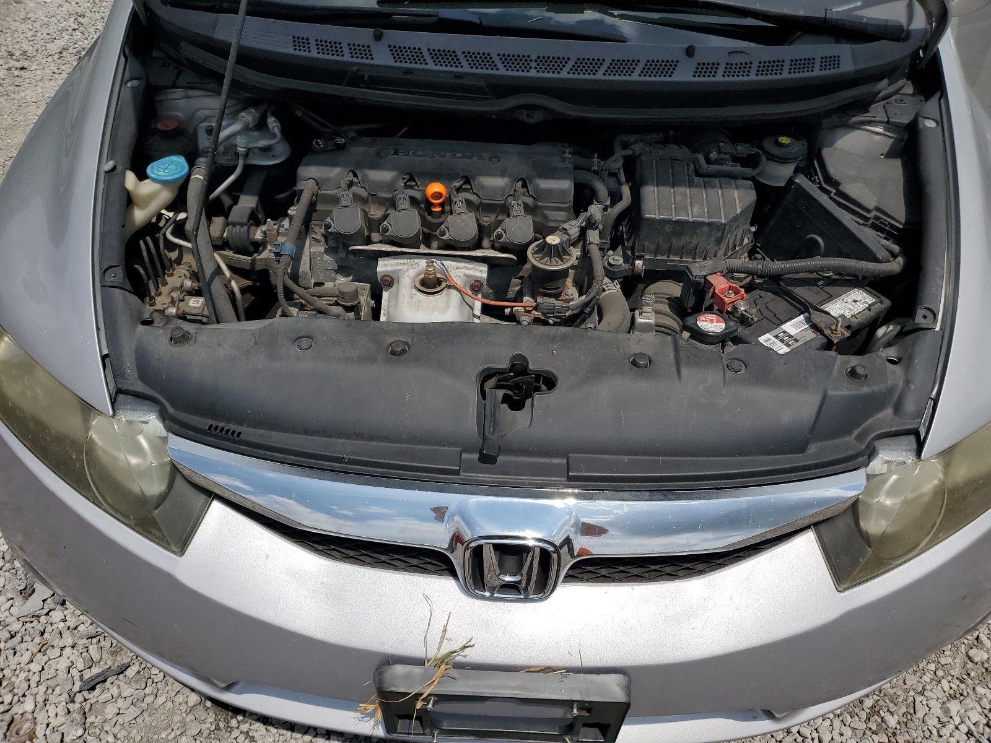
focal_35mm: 26
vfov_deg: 53.1
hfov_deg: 67.3
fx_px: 744
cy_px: 372
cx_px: 496
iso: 51
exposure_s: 1/10000
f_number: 1.5
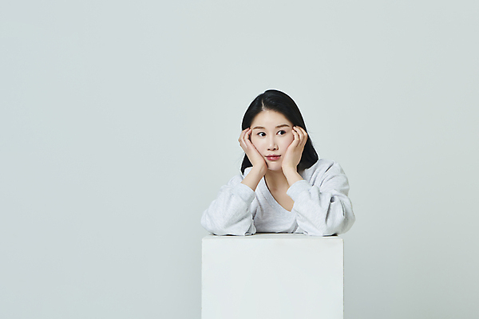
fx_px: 931
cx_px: 240
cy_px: 160
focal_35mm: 70
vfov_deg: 19.5
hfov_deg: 28.8
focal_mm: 70
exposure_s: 1/125
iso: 100
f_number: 11
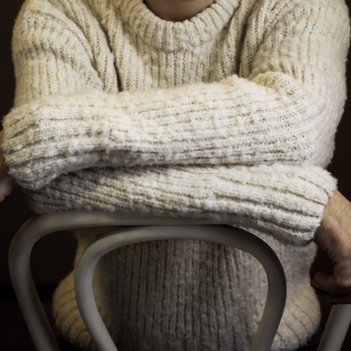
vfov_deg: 18.9
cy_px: 23
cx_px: 183
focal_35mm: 90
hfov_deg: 19.3
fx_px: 1032
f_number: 5.6
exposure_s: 1/90
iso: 400
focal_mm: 65
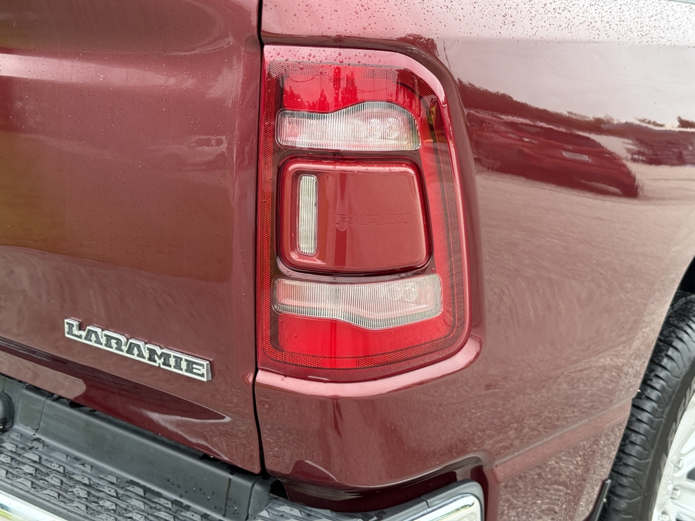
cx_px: 348
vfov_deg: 30.3
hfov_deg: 39.7
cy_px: 260
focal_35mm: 48
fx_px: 964
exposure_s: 1/243
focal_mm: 6.76
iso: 100
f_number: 1.78
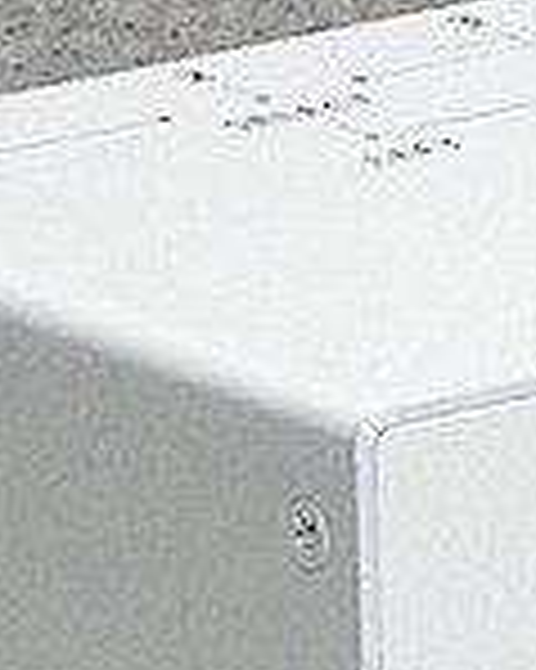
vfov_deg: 1.9
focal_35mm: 1005
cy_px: 450
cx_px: 1149
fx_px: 19949
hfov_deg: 1.5
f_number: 5.5
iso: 400
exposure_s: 1/15
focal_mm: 28.7
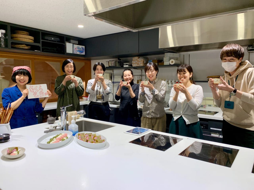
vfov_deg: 53.1
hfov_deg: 67.3
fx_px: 191
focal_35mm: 26
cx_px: 127
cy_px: 95
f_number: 1.8
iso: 100
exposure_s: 1/89
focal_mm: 4.25
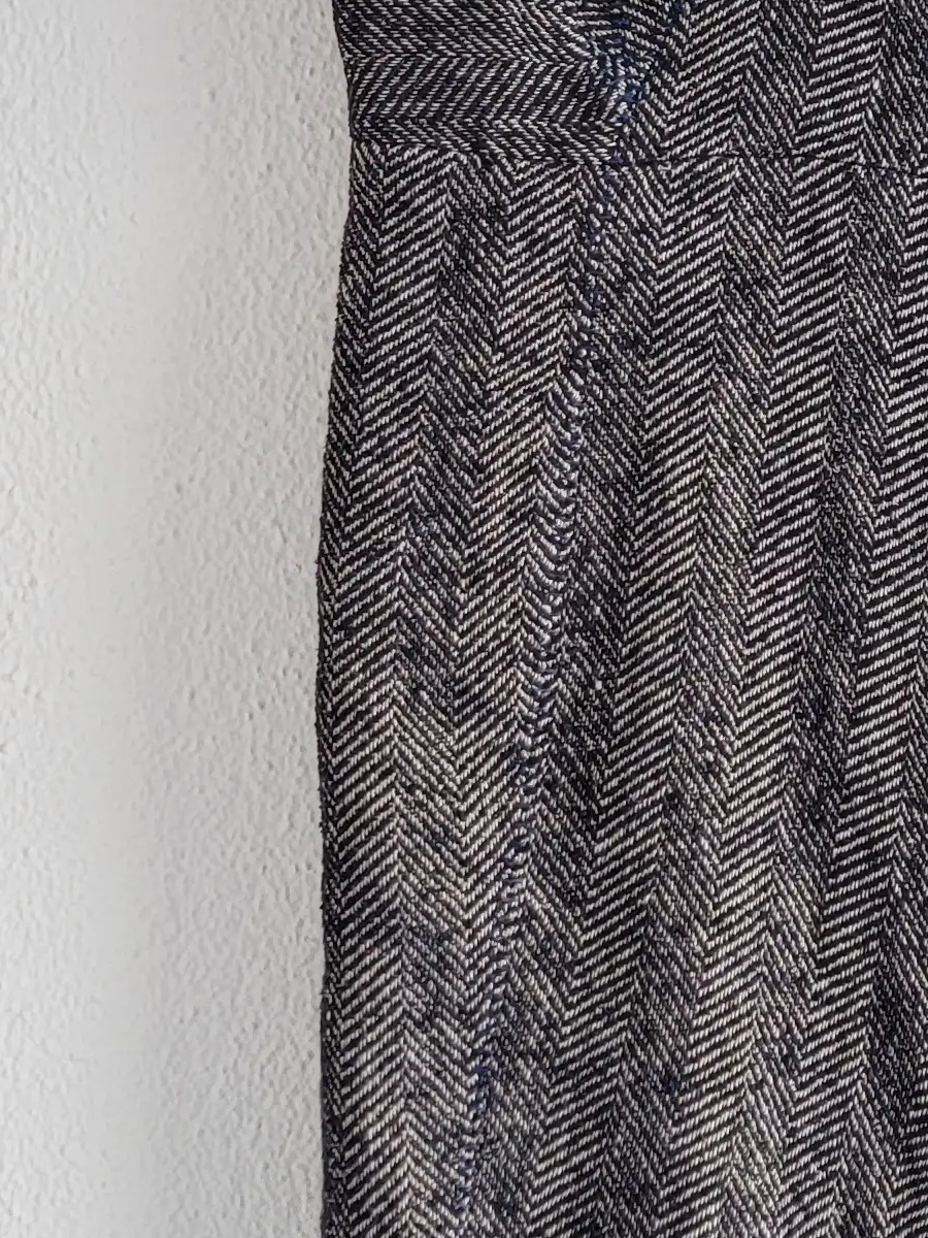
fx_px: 2860
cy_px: 420
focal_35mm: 80
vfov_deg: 24.3
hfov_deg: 18.1
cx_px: 847
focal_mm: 6.7
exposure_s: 1/60
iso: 200
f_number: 1.8
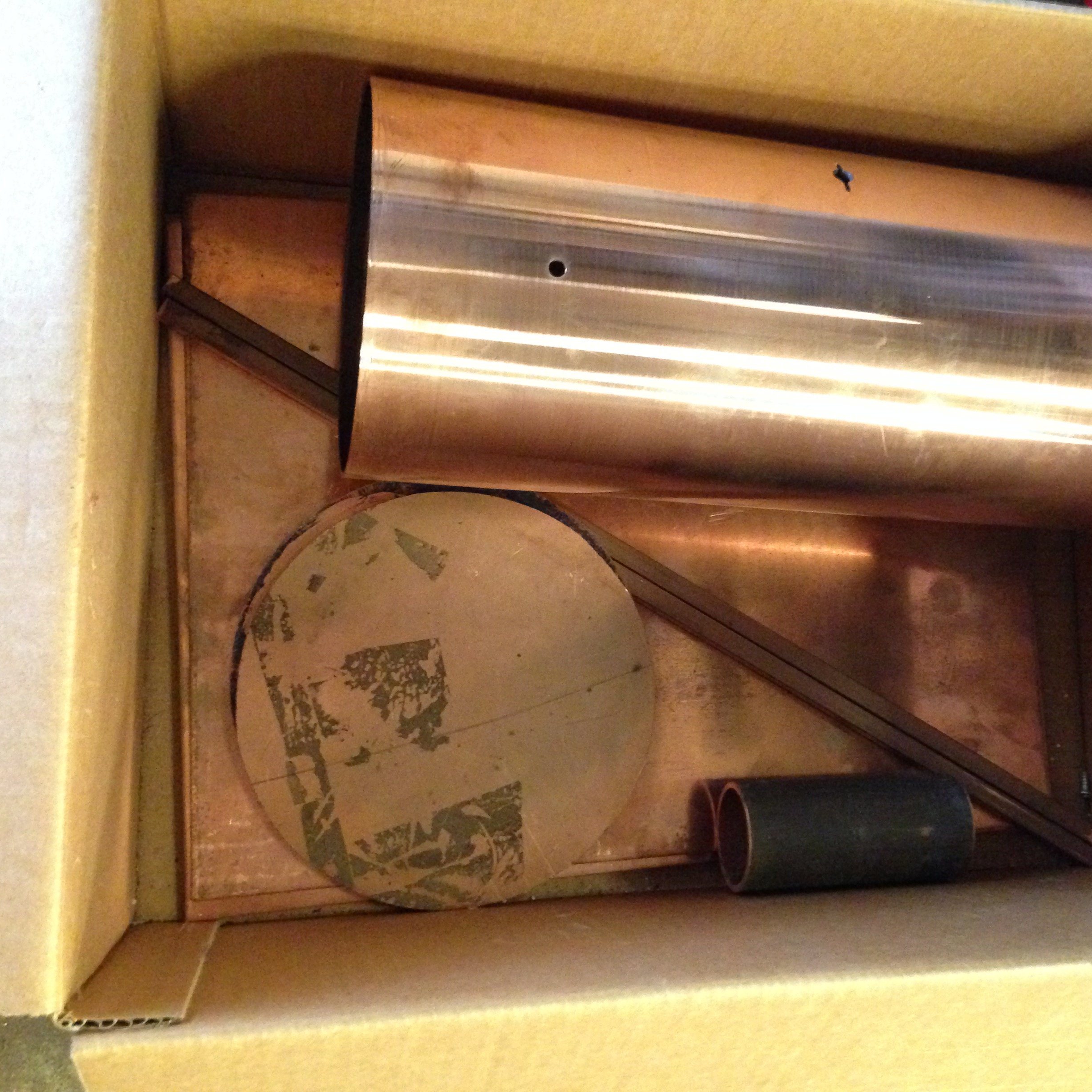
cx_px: 664
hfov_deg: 42.6
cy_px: 546
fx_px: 1392
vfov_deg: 42.8
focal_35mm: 39
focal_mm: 4.12
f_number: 2.4
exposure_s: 1/15
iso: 800
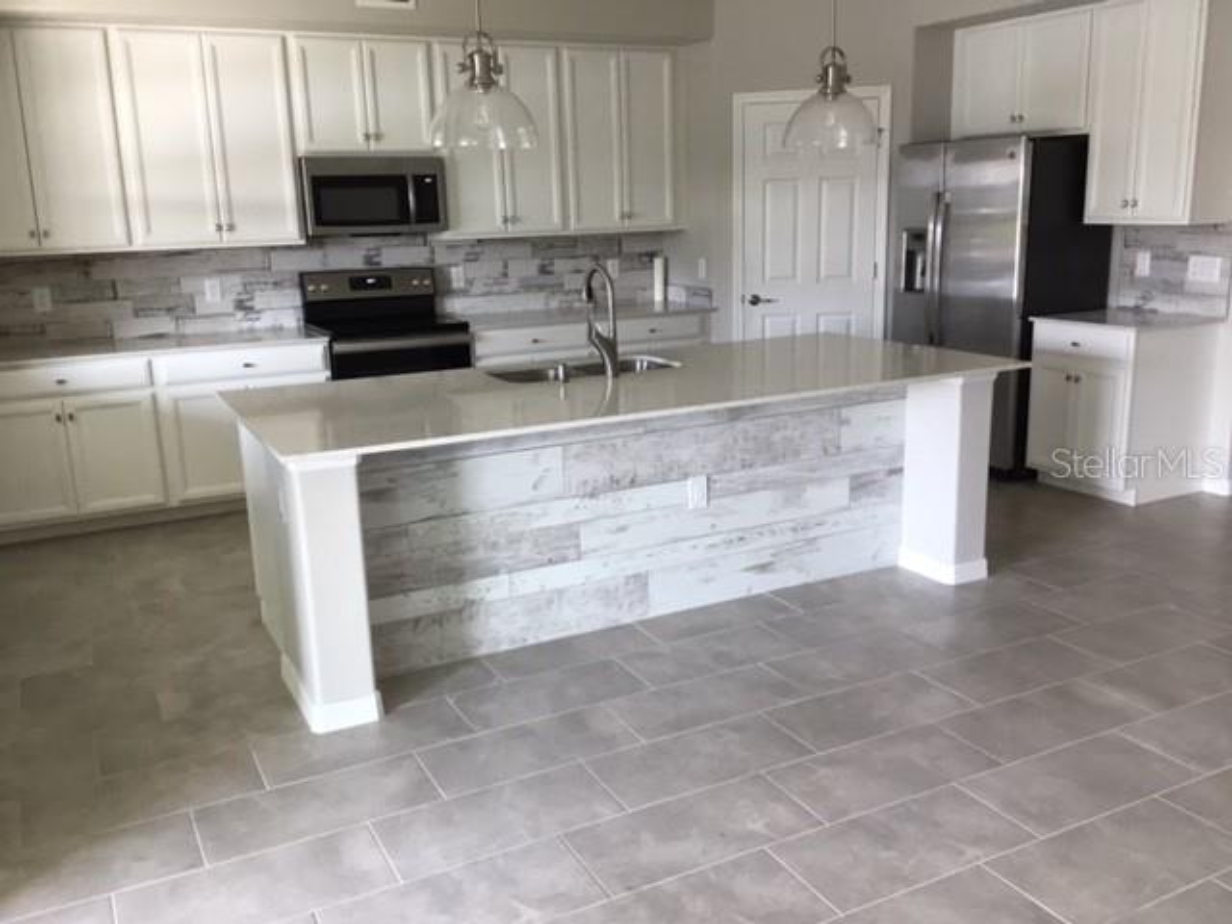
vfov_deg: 45.4
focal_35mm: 31
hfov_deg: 58.4
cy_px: 462
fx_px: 1103
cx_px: 616
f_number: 2.4
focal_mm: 3.3
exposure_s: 1/30
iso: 64
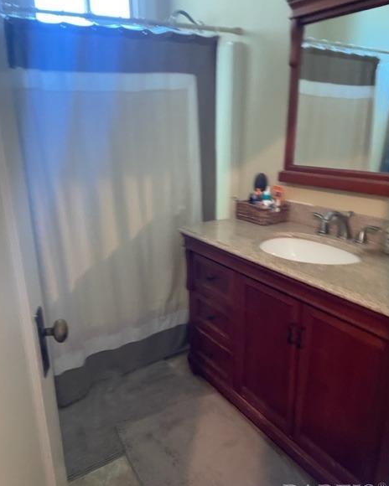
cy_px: 266
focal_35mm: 28
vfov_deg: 62.1
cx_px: 193
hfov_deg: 51.5
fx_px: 403
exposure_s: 1/30
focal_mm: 4.2
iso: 640
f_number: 1.6
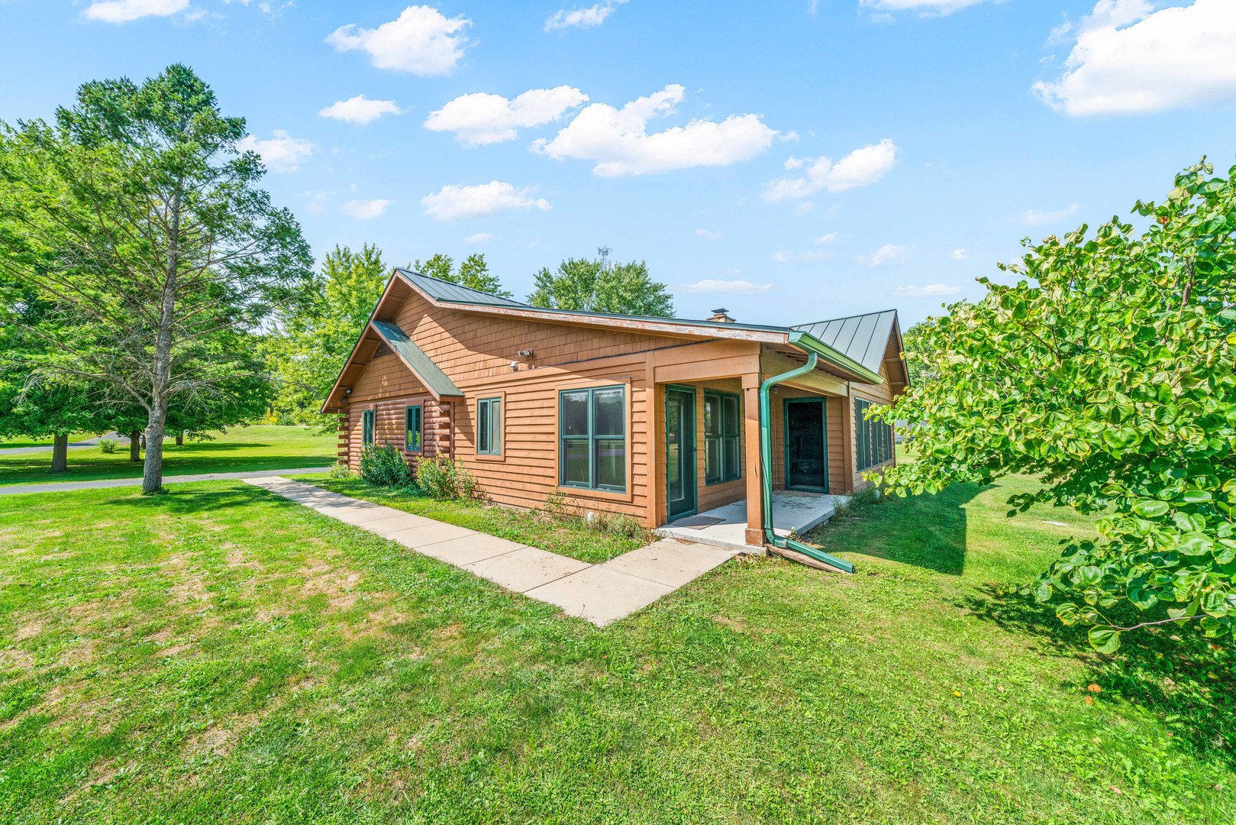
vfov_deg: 90.0
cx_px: 618
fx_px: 412
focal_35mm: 12
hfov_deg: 112.6
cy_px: 412
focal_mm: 12
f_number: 11
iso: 160
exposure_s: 1/100
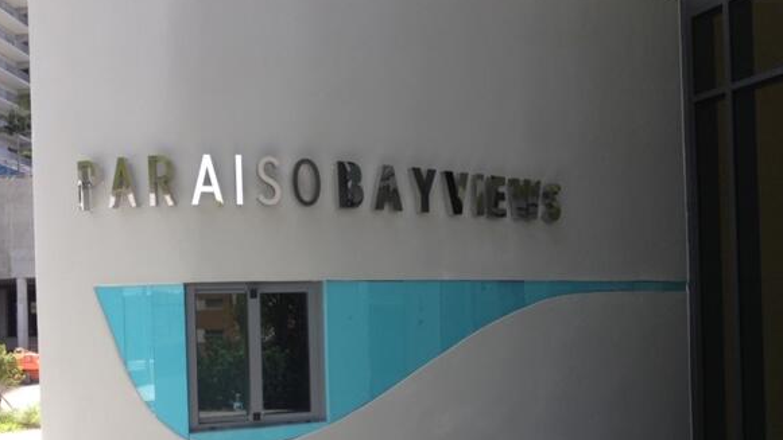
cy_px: 315
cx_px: 373
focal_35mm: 42
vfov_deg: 28.1
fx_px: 872
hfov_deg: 48.3
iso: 50
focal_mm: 4.28
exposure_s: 1/325
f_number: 2.4
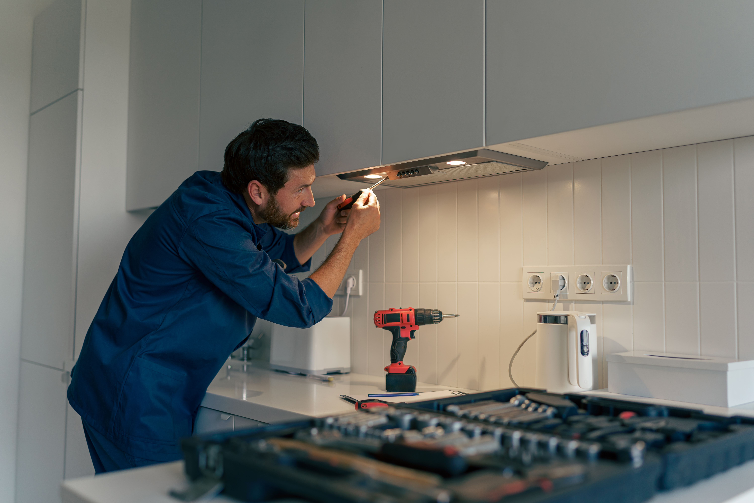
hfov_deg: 54.4
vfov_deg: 37.9
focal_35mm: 35
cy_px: 252
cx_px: 377
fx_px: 733
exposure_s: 1/160
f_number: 2
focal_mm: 35
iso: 160
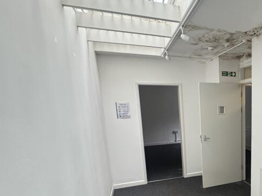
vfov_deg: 46.6
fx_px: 220
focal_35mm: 29
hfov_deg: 53.9
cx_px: 235
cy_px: 146
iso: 400
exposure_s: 1/60
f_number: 2.2
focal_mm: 2.22
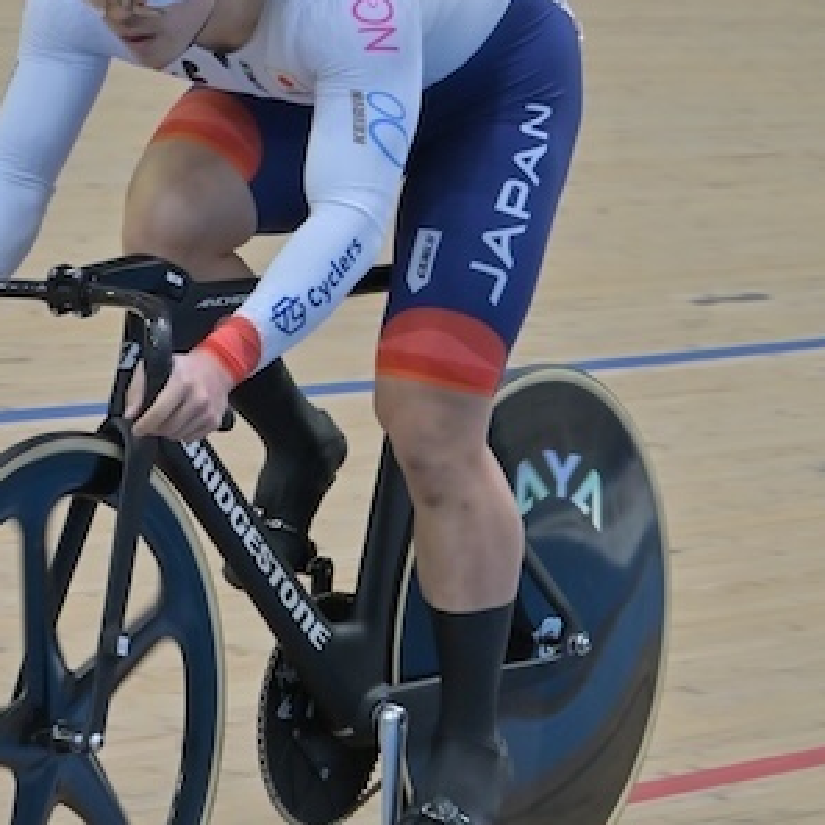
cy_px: 321
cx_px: 108
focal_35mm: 204
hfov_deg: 8.6
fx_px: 5501
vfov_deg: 8.6
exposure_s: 1/500
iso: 1600
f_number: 9
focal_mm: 89
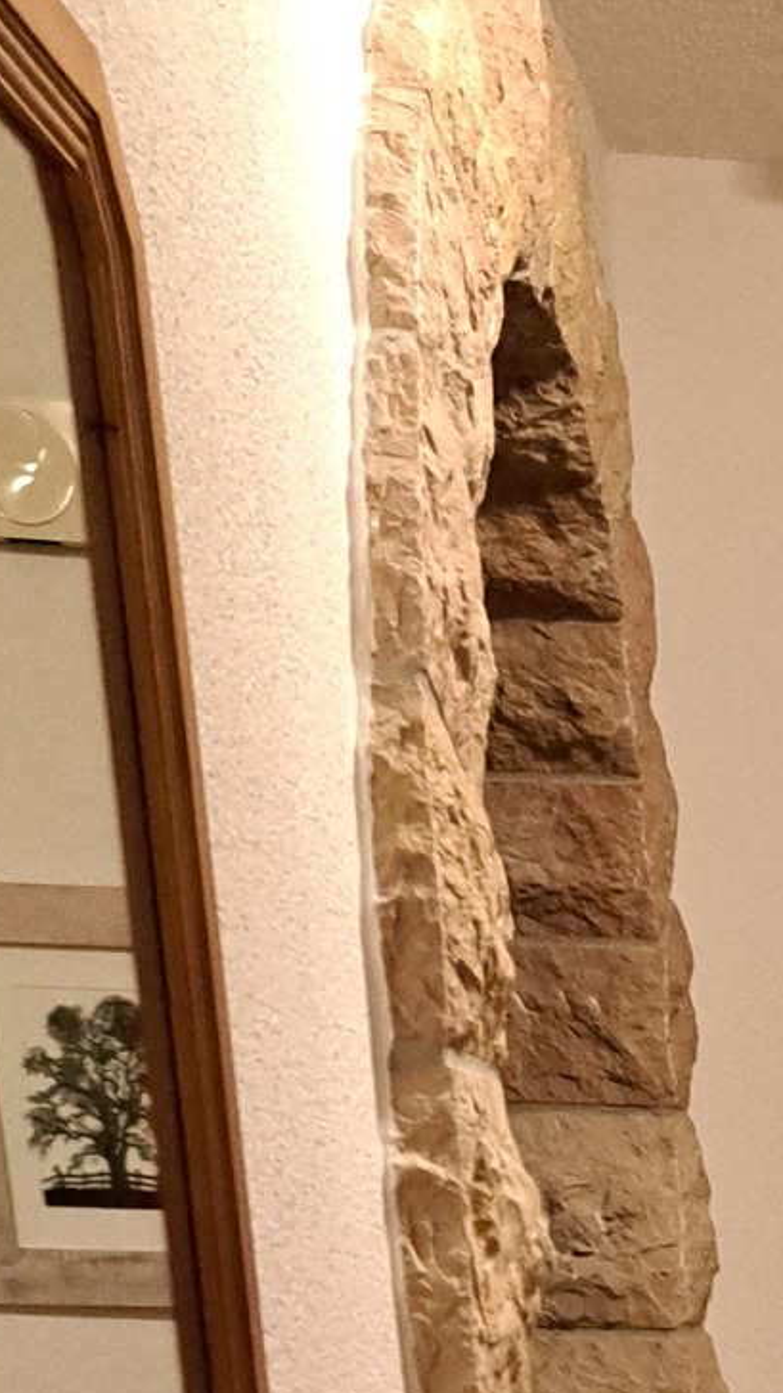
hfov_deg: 11.5
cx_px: 1689
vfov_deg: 19.6
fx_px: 3399
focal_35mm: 92
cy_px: 2185
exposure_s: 1/50
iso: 500
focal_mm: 5.23
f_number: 1.8
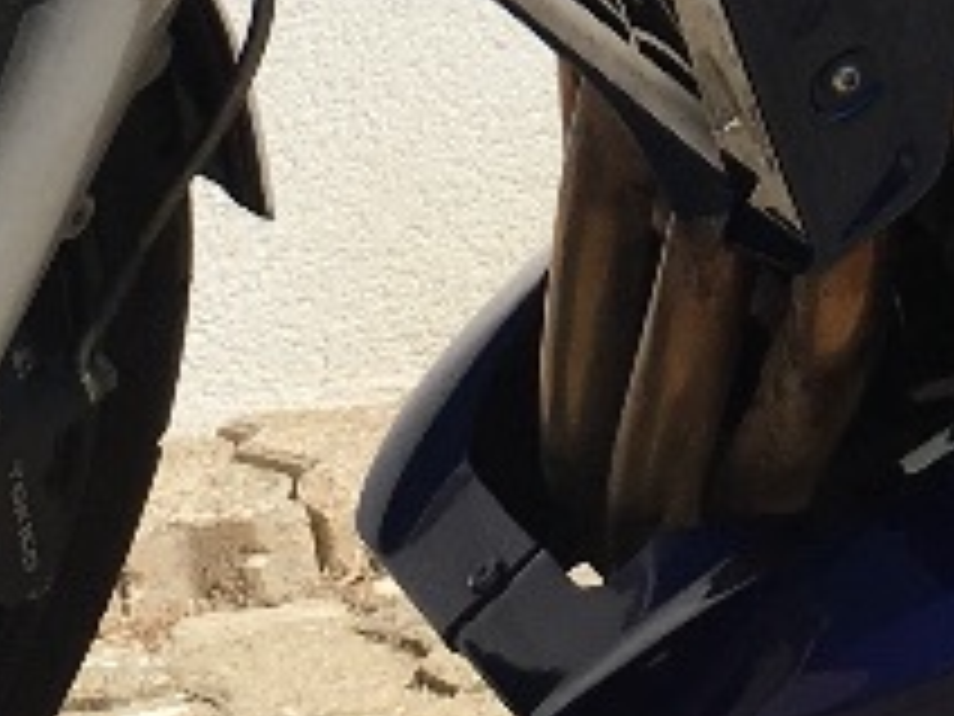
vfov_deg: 8.2
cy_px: -585
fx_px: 4823
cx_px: 1048
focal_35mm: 175
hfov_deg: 11.1
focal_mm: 4.15
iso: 25
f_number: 2.2
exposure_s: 1/2481
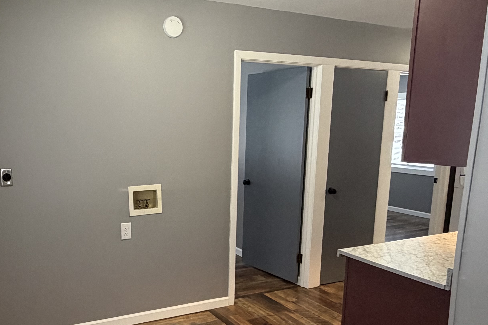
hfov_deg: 55.2
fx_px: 461
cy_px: 215
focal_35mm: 34
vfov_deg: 38.5
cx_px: 184
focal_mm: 2.22
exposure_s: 1/60
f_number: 2.2
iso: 400
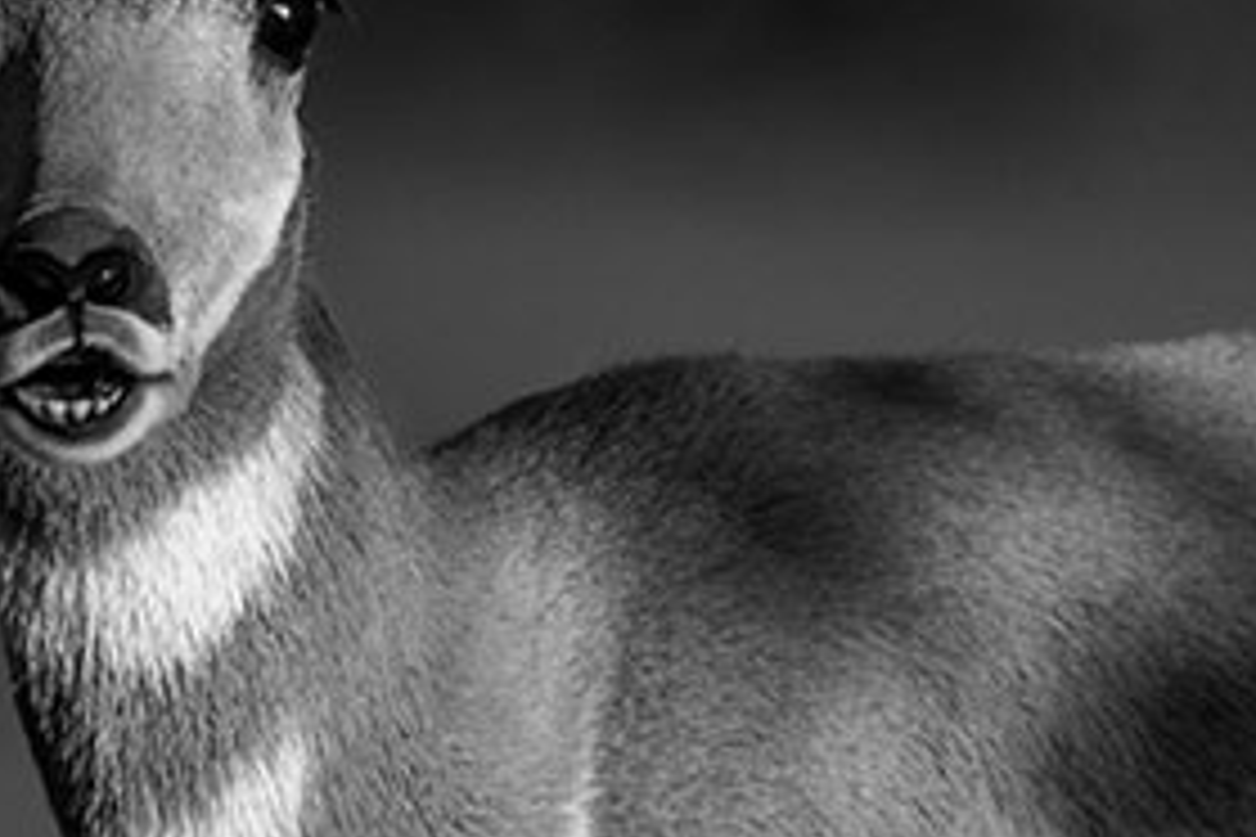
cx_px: 531
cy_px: 151
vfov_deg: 0.6
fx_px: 74970
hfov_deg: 1.0
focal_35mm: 2149
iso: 1600
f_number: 13
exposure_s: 1/1250
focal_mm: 1200
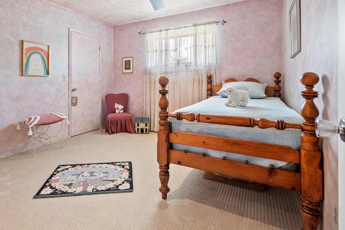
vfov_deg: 63.1
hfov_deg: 86.1
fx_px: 182
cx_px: 143
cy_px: 79
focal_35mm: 19
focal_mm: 14
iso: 400
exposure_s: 1
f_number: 9
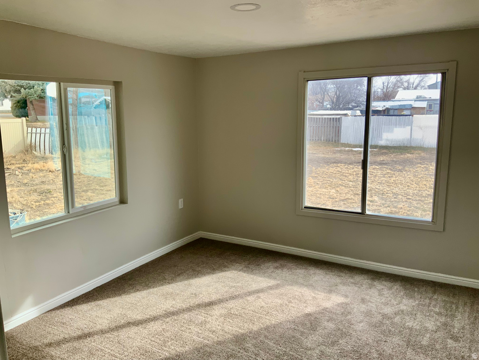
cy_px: 180
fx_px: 401
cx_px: 240
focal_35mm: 29
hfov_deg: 61.7
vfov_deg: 48.2
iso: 16
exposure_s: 1/194
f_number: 1.8
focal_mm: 3
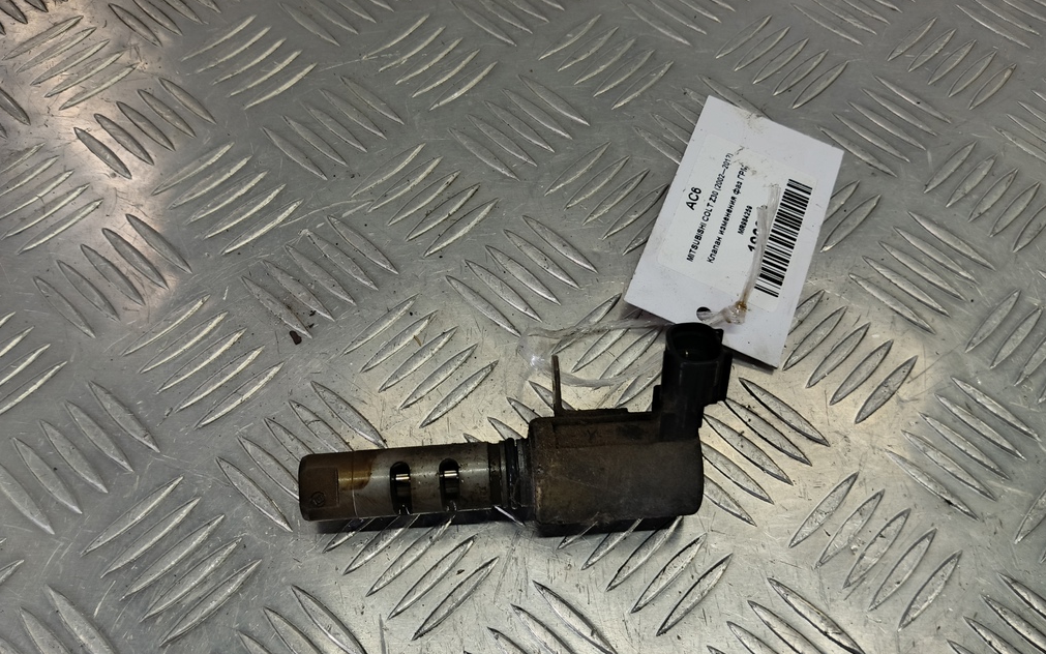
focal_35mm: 29
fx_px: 827
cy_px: 370
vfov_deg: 43.1
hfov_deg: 64.6
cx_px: 529
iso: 129
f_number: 1.6
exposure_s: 1/100
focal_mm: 4.11
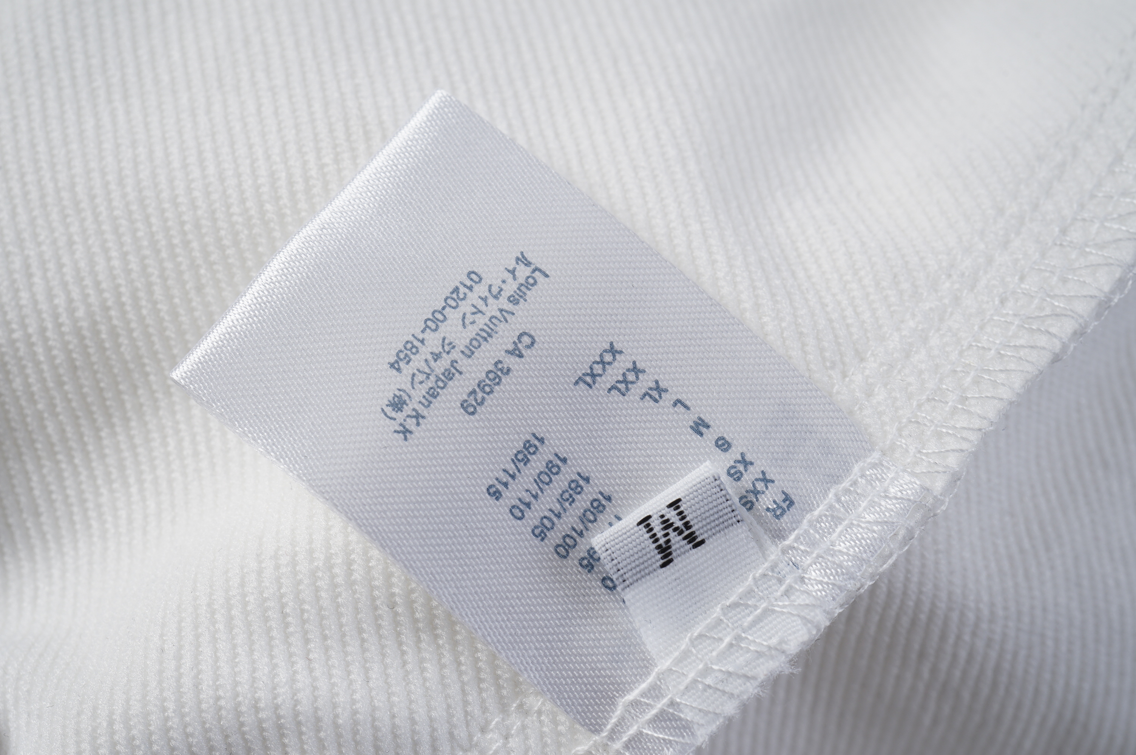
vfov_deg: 26.9
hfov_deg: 39.6
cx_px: 568
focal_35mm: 50
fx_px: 1576
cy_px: 378
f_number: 10
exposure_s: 1/100
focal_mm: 50
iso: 160
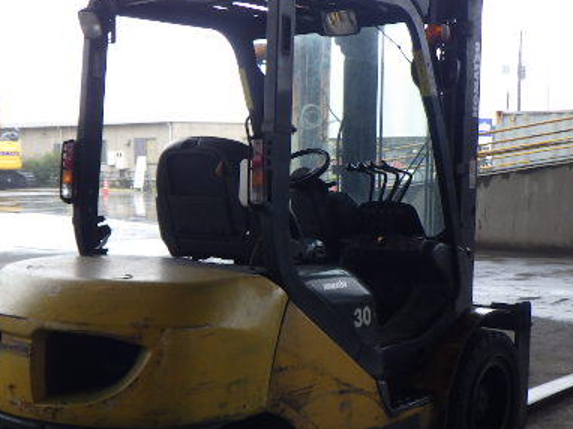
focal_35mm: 57
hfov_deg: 33.4
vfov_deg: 25.6
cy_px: 255
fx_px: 943
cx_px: 182
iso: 125
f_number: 3.8
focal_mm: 6.1
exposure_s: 1/160
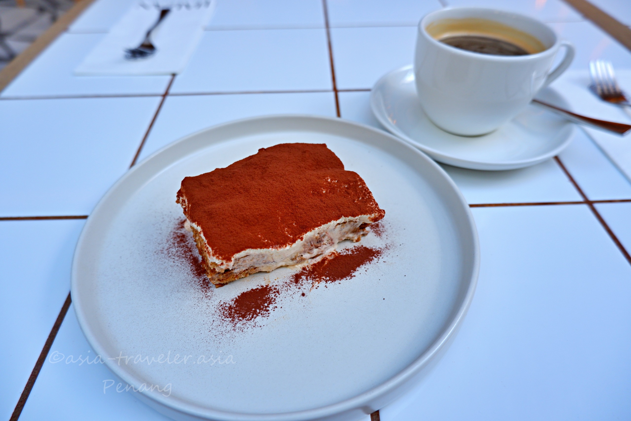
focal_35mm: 23
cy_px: 210
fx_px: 403
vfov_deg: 55.1
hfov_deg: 76.1
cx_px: 316
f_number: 3.5
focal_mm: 15
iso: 200
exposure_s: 1/80
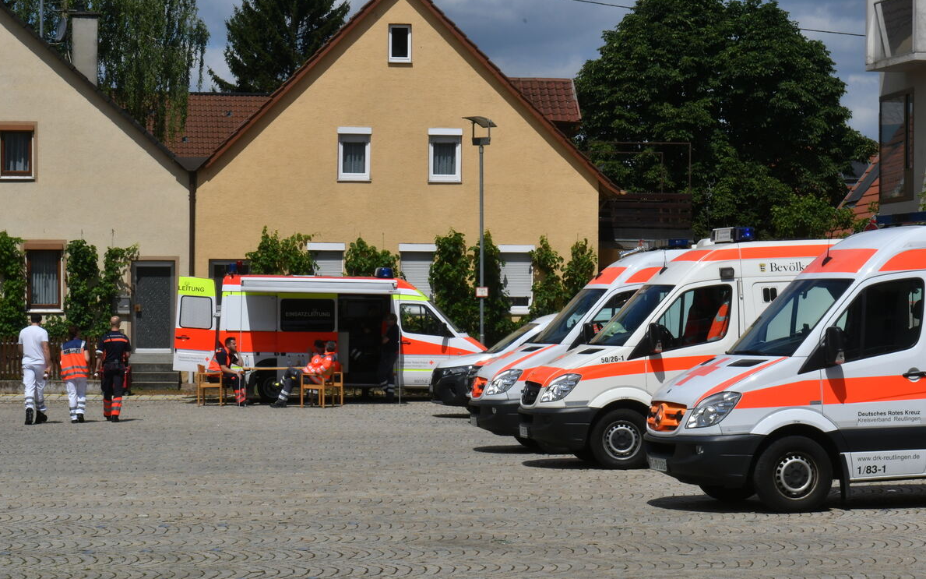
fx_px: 2725
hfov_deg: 19.3
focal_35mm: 108
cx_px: 461
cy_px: 309
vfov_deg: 12.1
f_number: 22
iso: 320
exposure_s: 1/250
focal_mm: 70
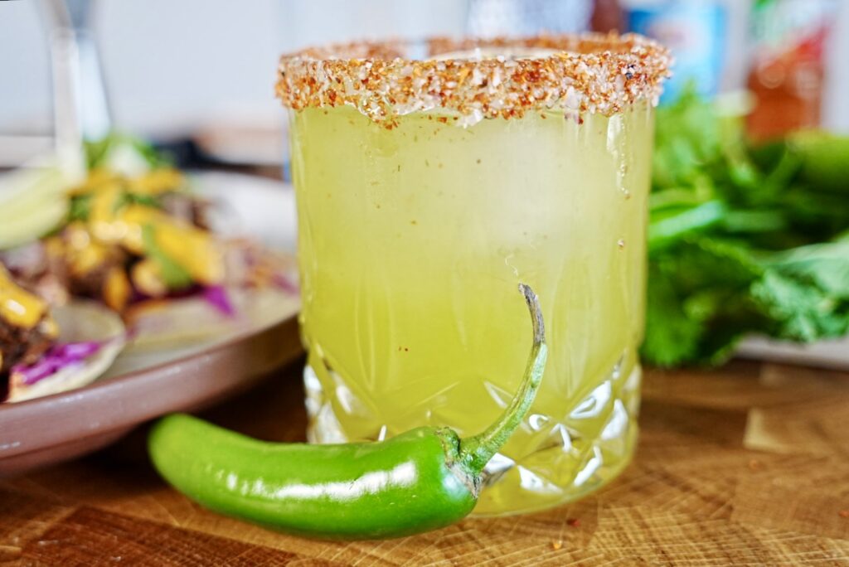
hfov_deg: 50.6
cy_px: 284
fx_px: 899
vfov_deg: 35.0
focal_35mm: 38
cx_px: 424
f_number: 2.8
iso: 800
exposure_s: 1/100
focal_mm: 25.4
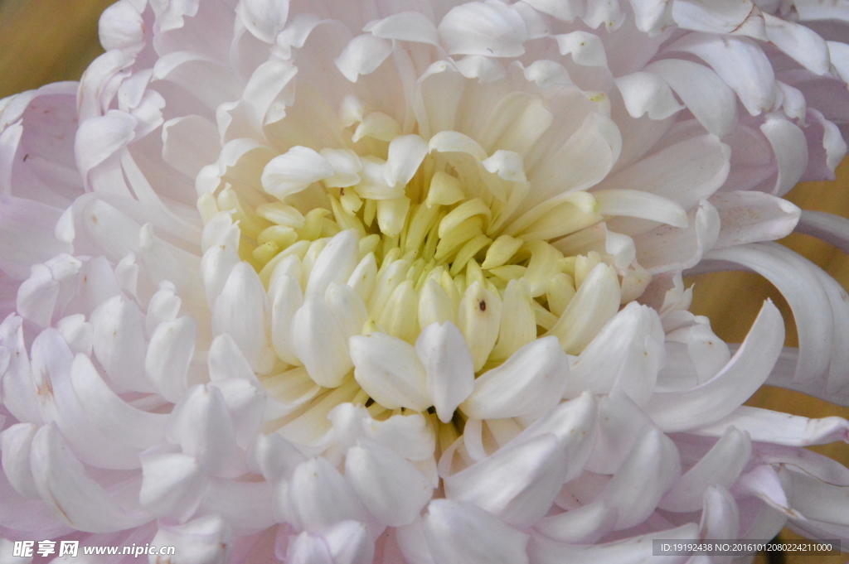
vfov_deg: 7.9
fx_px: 4100
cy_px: 282
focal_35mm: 174
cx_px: 424
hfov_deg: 11.8
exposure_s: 1/200
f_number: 20
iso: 6400
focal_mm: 116
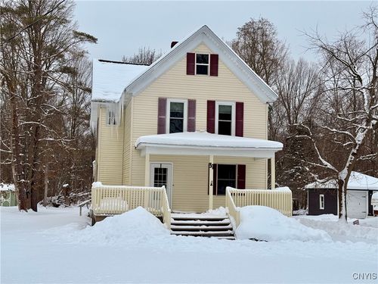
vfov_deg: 30.3
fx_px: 524
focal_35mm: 48
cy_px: 142
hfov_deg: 39.7
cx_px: 189
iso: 80
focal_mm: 6.76
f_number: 1.78
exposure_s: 1/3226
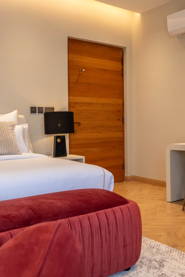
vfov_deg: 51.9
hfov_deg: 34.8
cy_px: 138
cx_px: 148
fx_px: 285
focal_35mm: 37
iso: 400
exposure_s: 1/4000
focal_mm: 16
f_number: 2.8
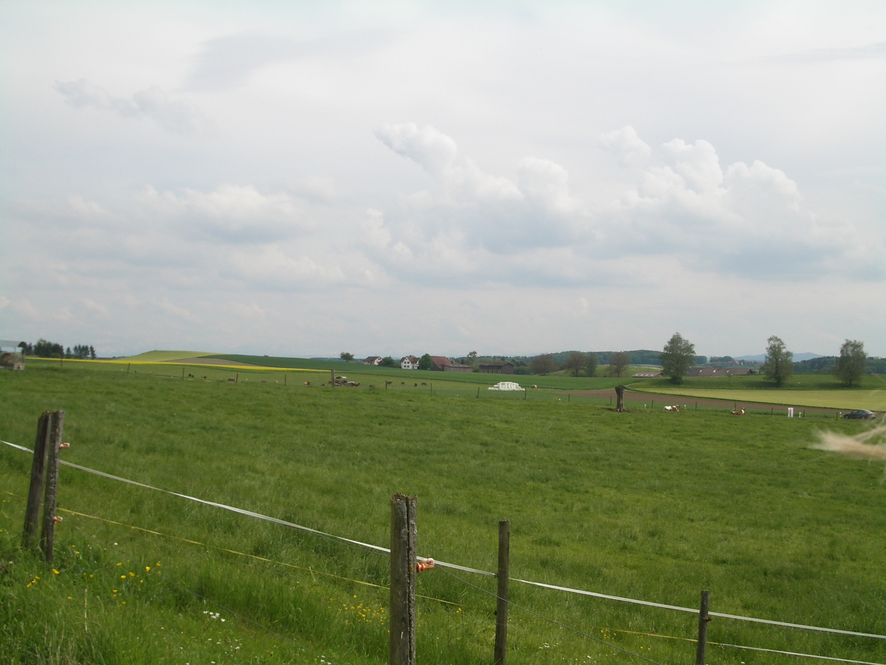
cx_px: 443
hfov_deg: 38.9
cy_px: 332
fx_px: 1254
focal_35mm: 49
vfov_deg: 29.7
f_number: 5
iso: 80
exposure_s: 1/400
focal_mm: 8.2
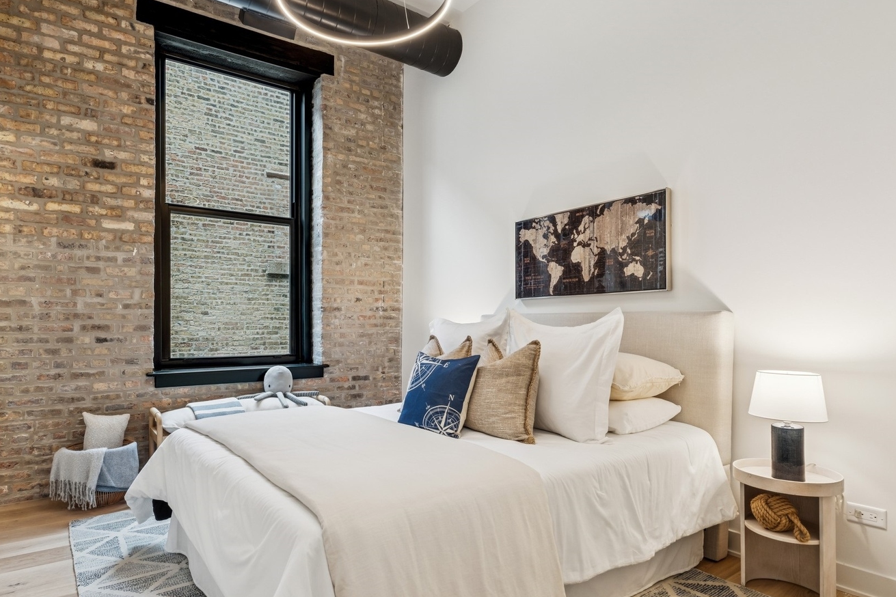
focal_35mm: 21
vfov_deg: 59.3
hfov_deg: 80.8
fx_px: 523
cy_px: 333
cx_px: 392
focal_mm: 17
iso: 320
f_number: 8
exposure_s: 1/20
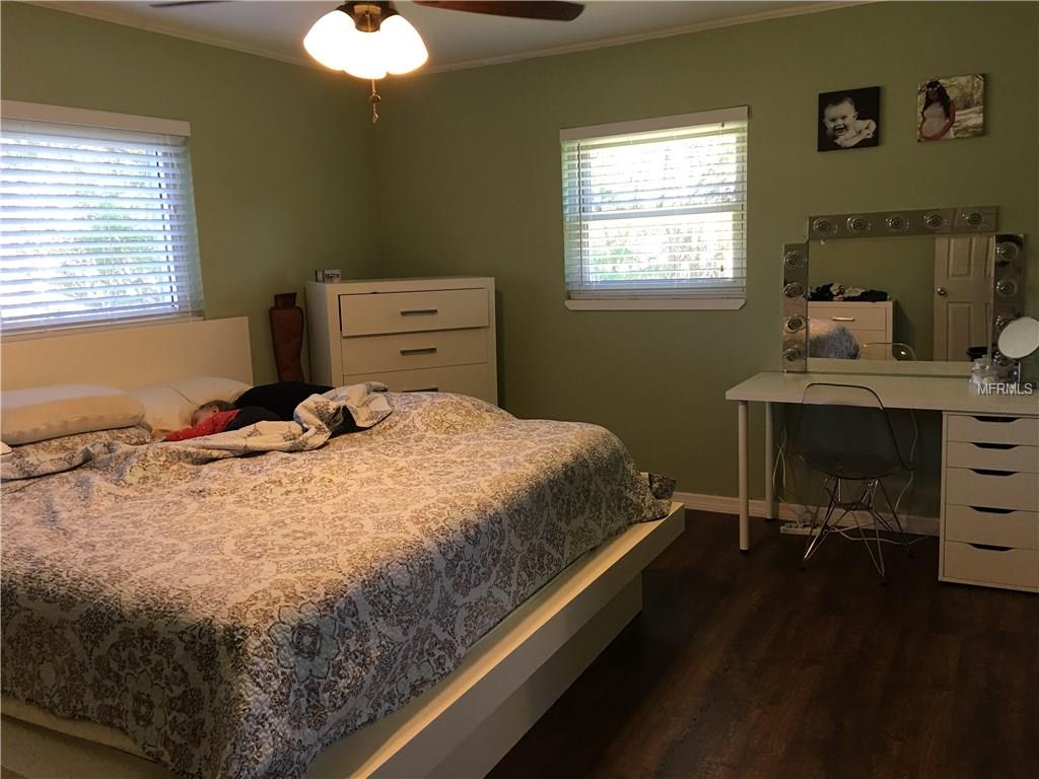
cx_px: 520
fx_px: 870
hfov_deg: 61.7
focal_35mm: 29
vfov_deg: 48.2
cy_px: 390
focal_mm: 4.15
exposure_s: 1/30
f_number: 2.2
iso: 40
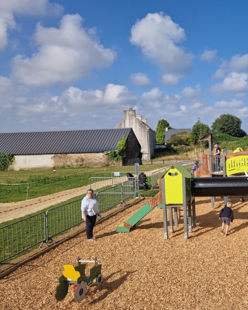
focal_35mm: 31
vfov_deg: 57.2
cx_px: 210
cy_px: 158
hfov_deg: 44.0
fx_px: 285
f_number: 1.8
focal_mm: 5.4
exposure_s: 1/2176
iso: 50
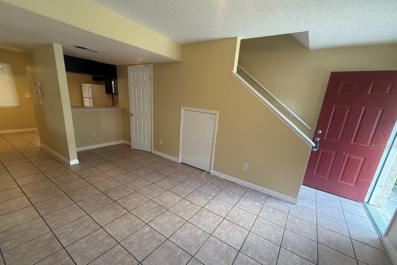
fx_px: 165
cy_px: 146
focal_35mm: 15
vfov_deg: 77.1
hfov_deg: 100.4
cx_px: 202
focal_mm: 2.22
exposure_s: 1/60
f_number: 2.2
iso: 200
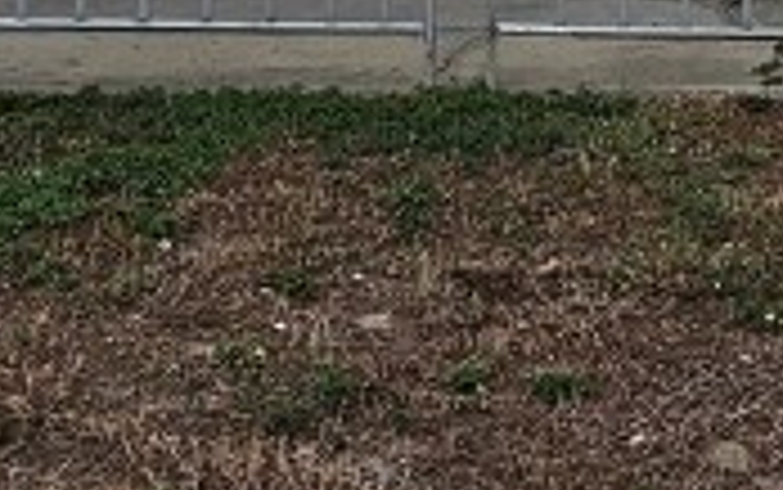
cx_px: 752
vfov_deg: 15.0
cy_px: -234
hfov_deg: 24.5
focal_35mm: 81
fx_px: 1730
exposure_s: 1/1576
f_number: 2.2
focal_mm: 2.2
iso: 50
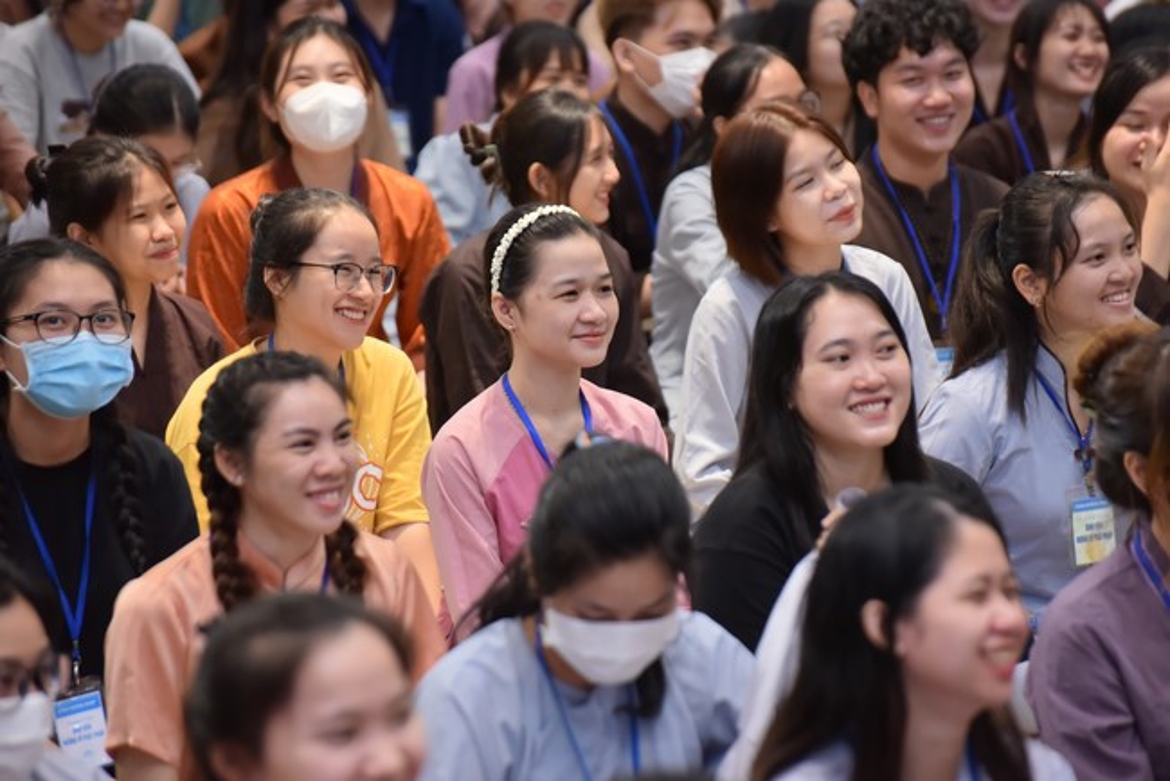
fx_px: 5852
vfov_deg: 7.6
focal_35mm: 180
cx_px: 585
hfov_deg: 11.4
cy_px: 390
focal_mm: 180
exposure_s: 1/125
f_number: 5
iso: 2000
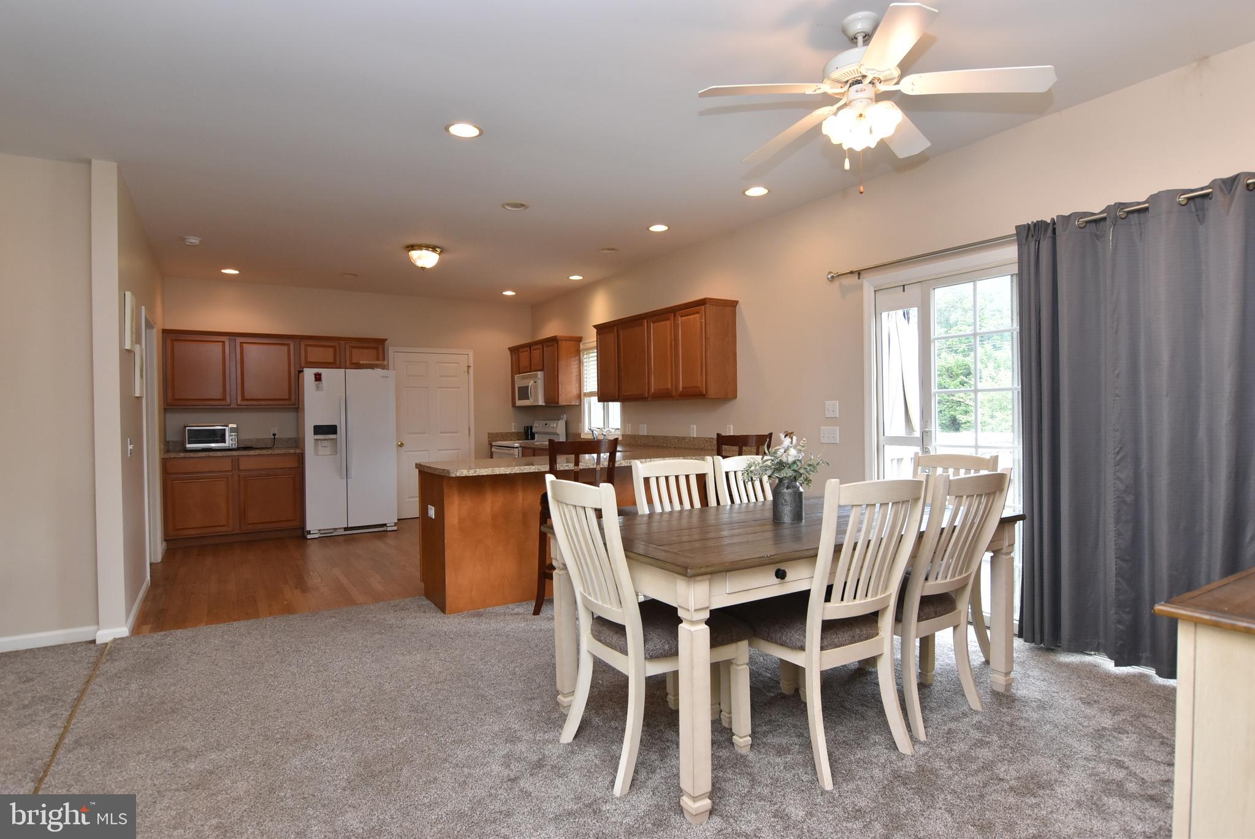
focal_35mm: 18
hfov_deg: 90.0
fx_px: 628
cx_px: 628
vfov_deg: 67.5
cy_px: 420
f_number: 8
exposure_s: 1/60
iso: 800
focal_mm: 12
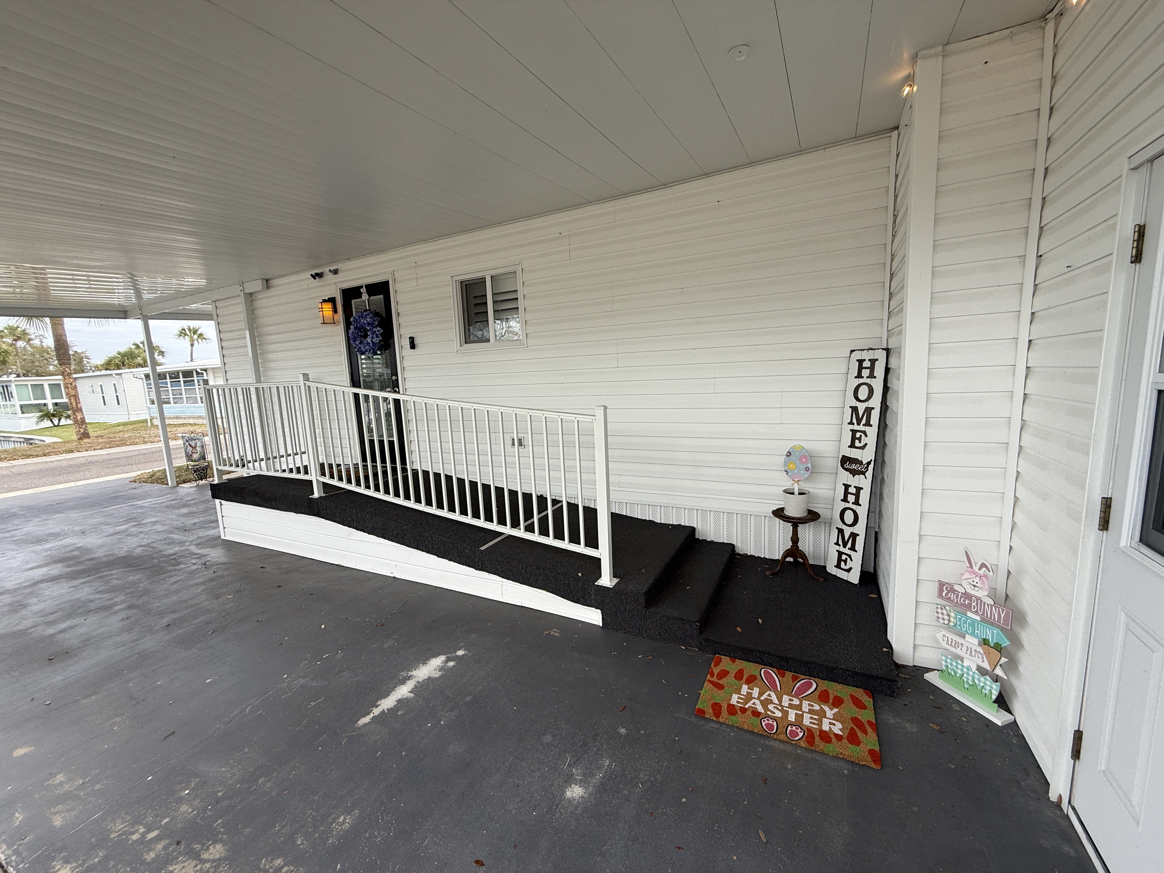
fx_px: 471
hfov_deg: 102.1
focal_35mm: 14
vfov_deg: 85.7
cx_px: 582
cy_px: 436
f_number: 2.2
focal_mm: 2.22
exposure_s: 1/486
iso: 50
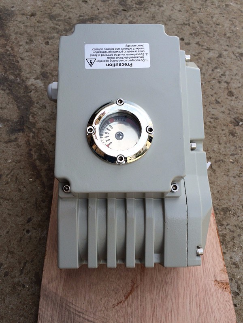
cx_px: 122
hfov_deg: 48.2
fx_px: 271
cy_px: 162
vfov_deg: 61.7
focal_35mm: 29
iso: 32
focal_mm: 4.15
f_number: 2.2
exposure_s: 1/578
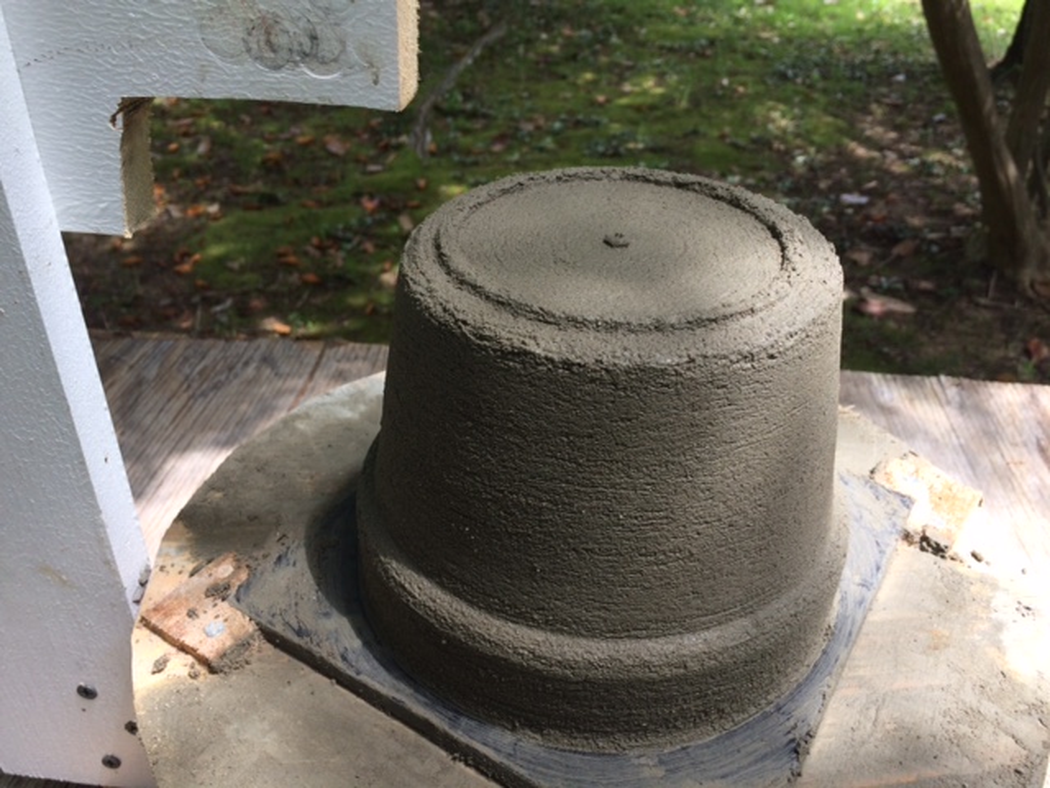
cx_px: 525
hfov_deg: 61.7
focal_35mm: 29
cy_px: 394
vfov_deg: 48.2
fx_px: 880
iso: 32
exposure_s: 1/293
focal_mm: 4.15
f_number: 2.2
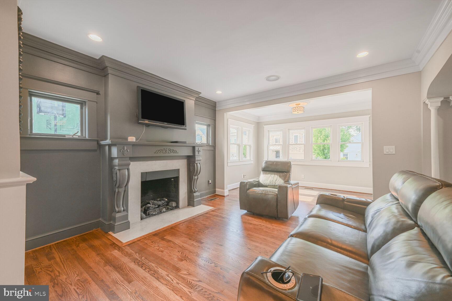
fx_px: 176
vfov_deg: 81.2
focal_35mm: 14
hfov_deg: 104.3
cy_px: 150
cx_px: 226
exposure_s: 1/15
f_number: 9
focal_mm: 14
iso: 200
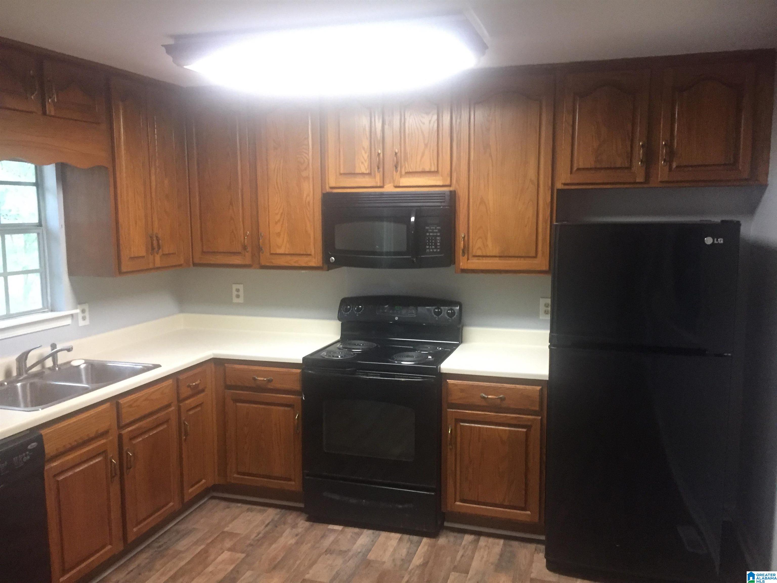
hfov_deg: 61.7
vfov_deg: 48.2
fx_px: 651
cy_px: 292
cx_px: 388
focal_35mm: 29
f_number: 2.2
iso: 320
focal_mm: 4.15
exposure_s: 1/33
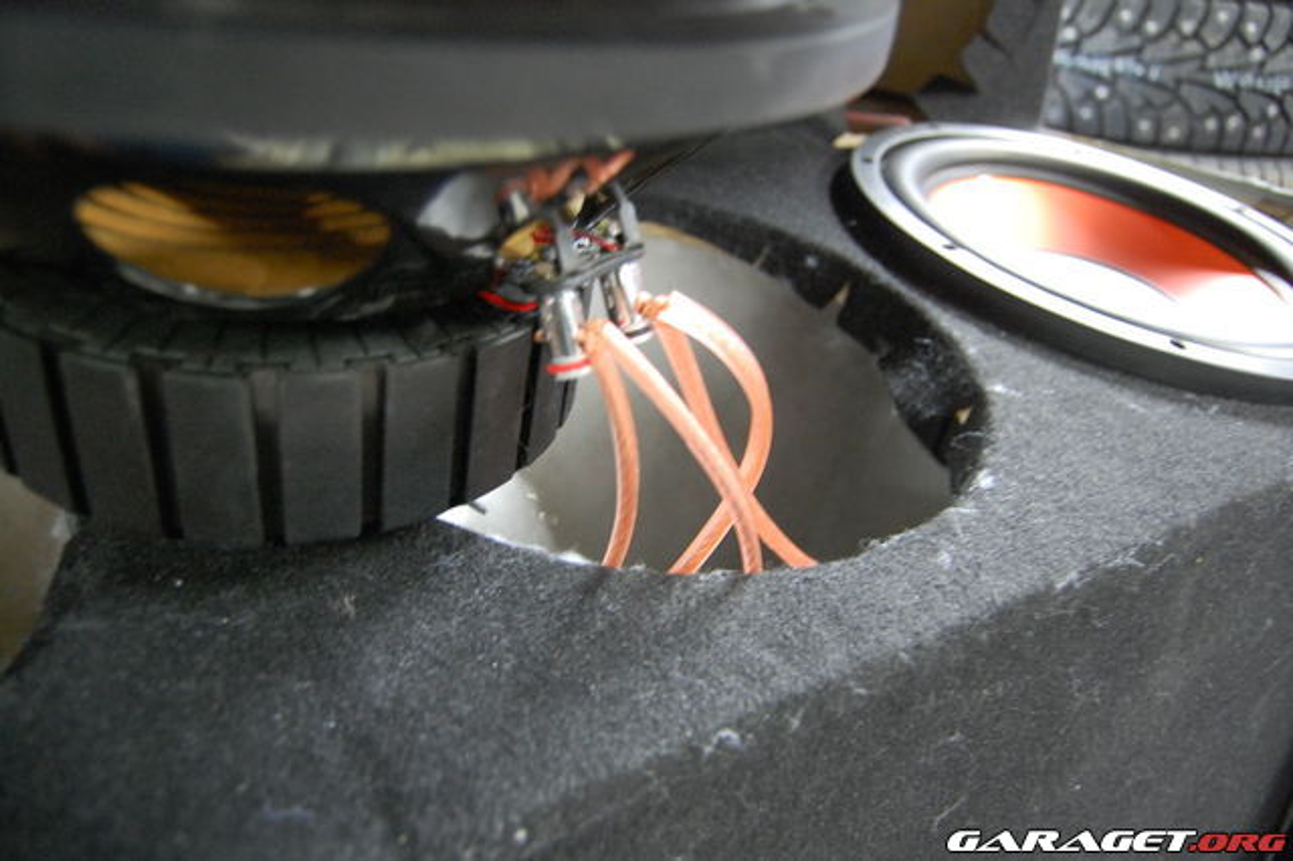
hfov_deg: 67.4
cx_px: 646
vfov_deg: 47.9
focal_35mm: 27
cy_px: 430
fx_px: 969
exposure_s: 1/8
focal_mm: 18
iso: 1600
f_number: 3.5
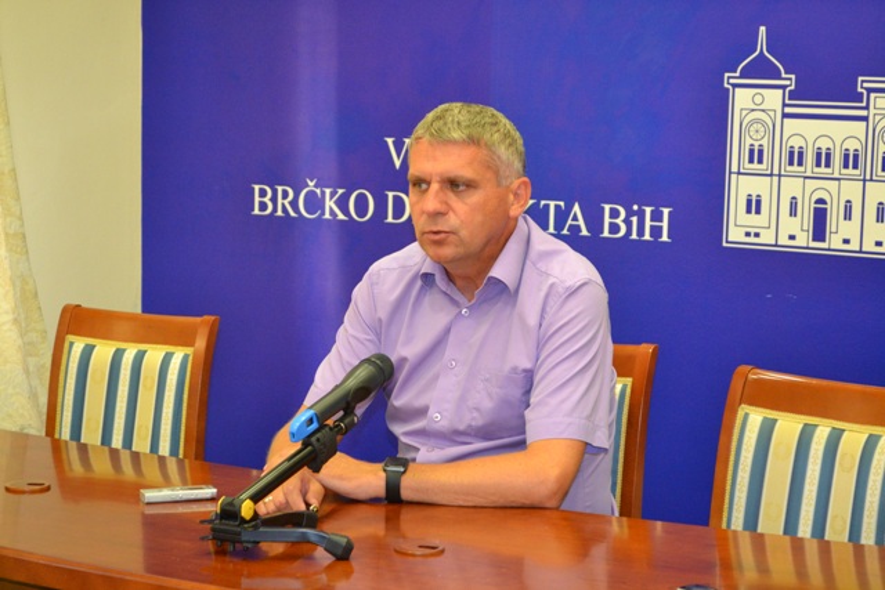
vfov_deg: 16.6
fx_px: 2028
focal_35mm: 82
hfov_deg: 24.6
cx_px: 442
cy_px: 295
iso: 2200
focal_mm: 55
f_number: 5.6
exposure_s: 1/60
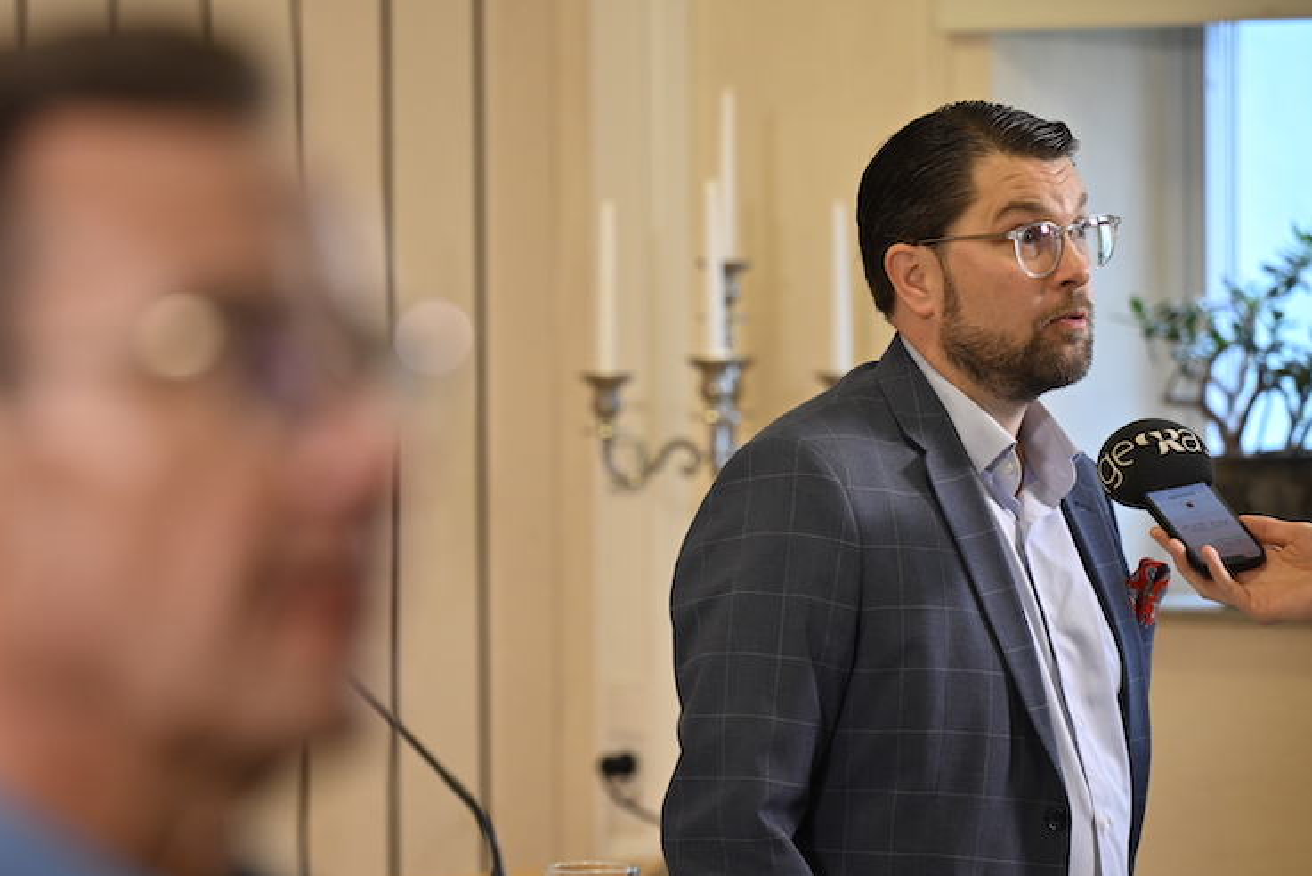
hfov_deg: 13.2
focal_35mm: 156
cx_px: 534
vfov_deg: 8.8
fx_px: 5687
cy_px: 507
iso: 1400
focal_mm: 115
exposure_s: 1/200
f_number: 2.8
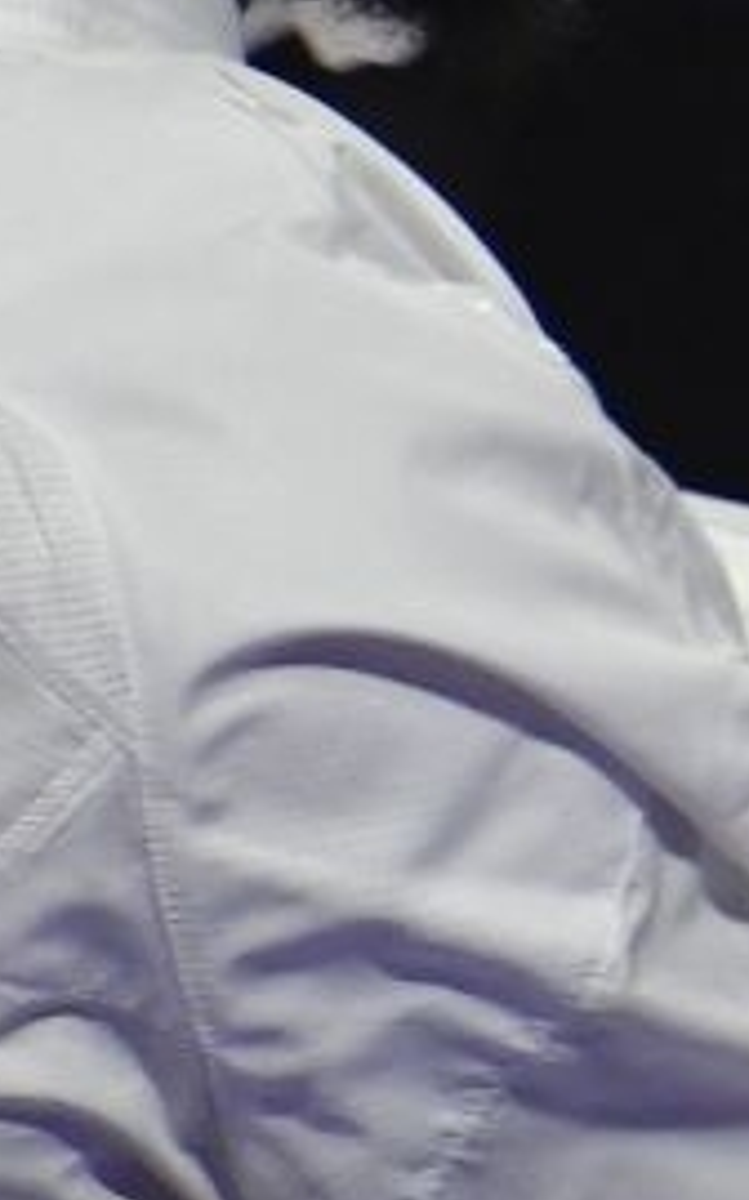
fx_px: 93524
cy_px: 98
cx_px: -18
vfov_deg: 0.7
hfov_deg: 0.5
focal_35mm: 2862
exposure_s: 1/800
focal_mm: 280
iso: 1250
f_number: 4
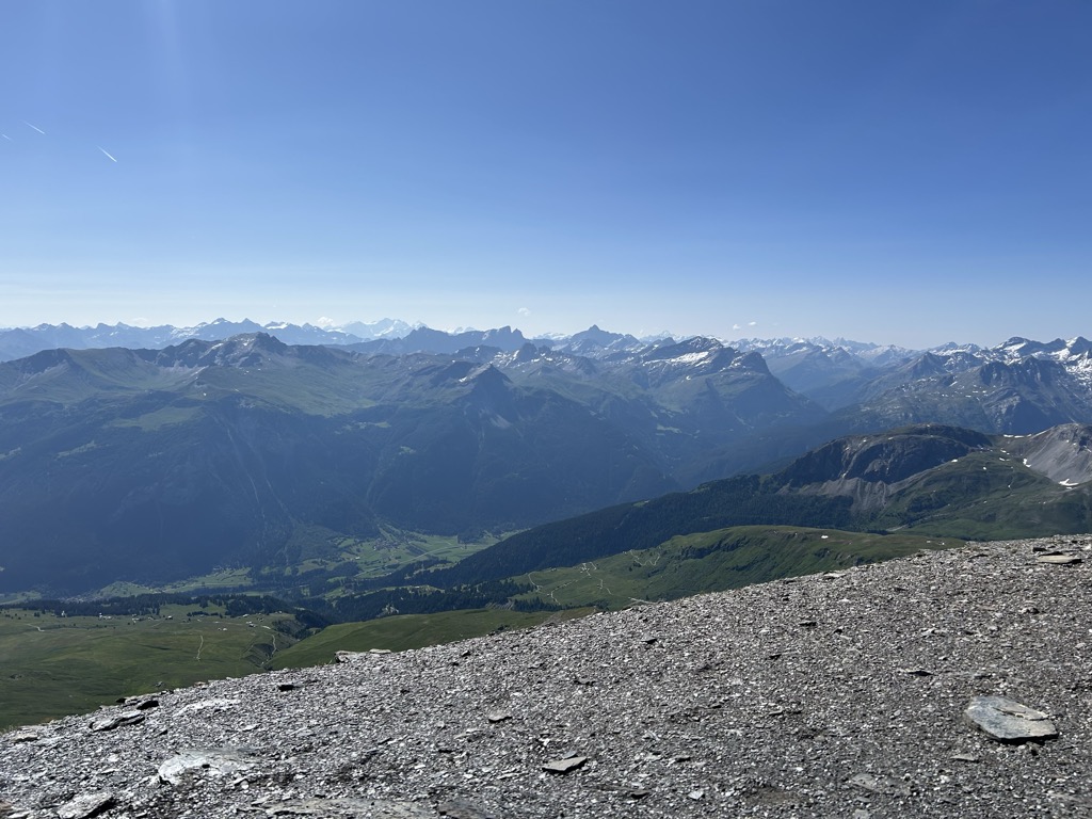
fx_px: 820
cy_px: 410
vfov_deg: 53.1
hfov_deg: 67.3
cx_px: 546
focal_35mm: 26
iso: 50
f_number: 1.5
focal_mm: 5.7
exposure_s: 1/8696
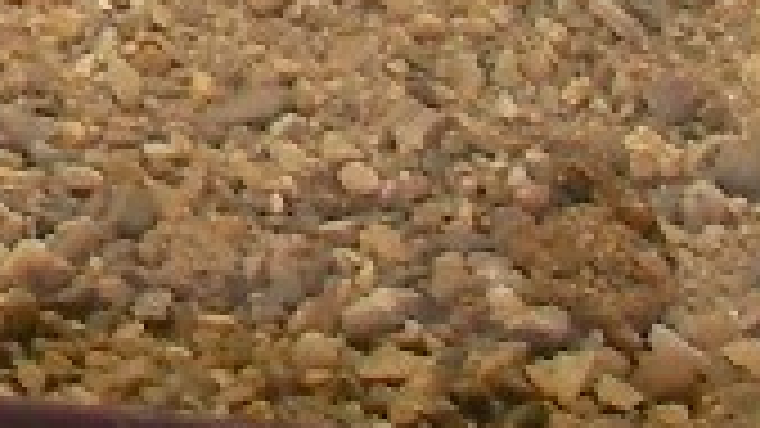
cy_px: -831
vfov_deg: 4.0
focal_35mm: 297
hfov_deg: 7.0
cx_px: -675
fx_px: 5984
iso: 50
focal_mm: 6.3
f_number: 3.5
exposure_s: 1/44.1
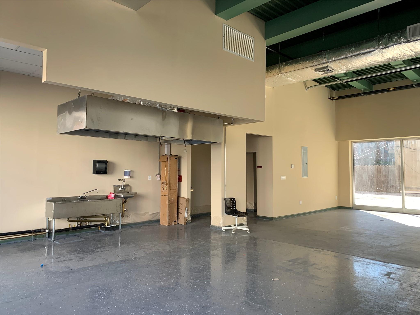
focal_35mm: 26
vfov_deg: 53.1
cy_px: 158
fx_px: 315
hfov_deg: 67.3
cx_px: 210
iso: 80
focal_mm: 4.25
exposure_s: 1/121
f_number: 1.8
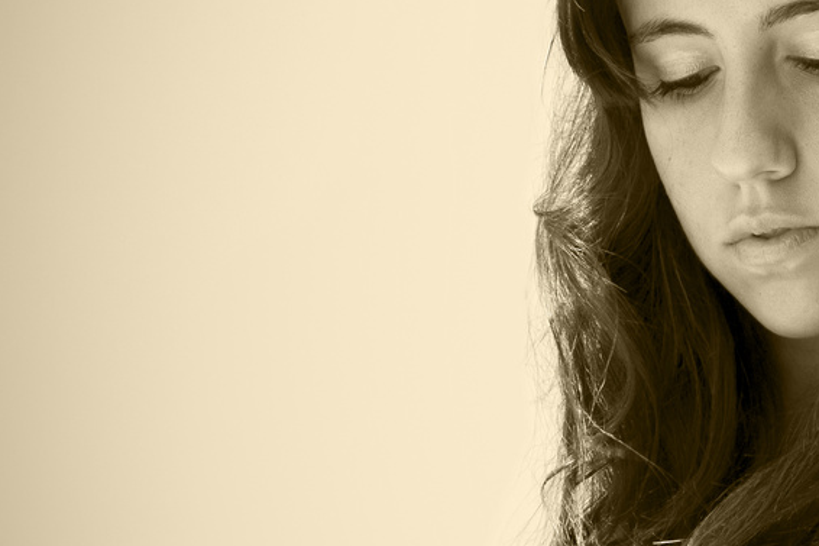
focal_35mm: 352
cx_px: 1140
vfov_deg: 3.9
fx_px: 8005
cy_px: 298
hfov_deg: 5.8
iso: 100
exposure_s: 1/400
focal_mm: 82
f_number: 4.2
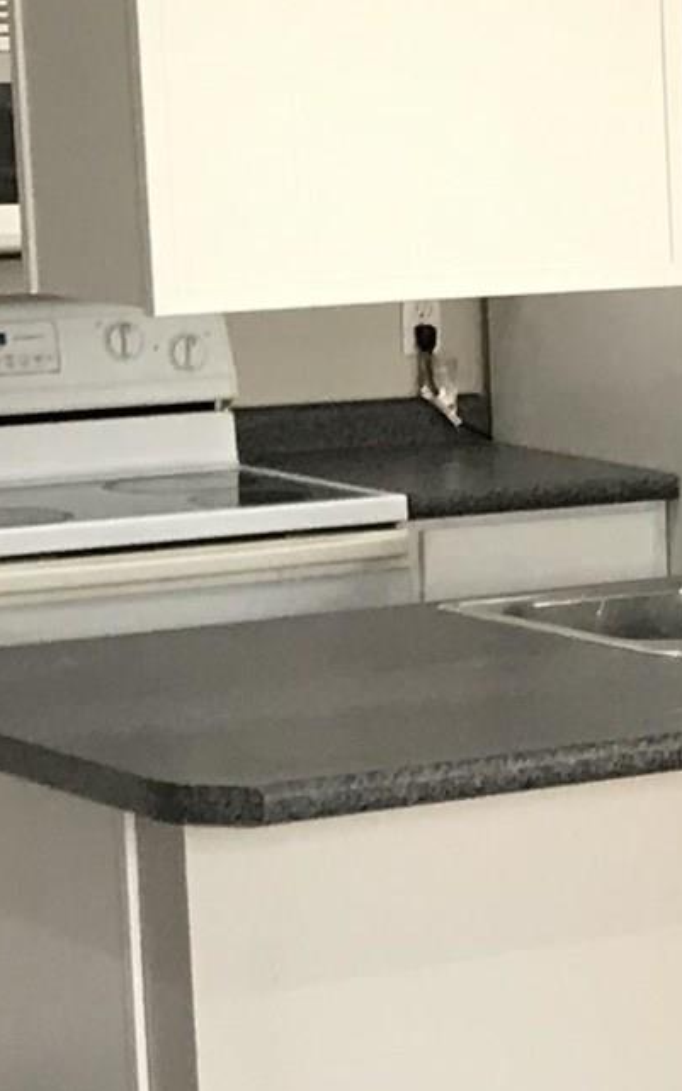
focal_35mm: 142
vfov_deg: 14.7
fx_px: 4225
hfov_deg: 8.9
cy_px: 746
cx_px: 1180
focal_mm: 3.99
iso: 25
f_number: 1.8
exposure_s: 1/40
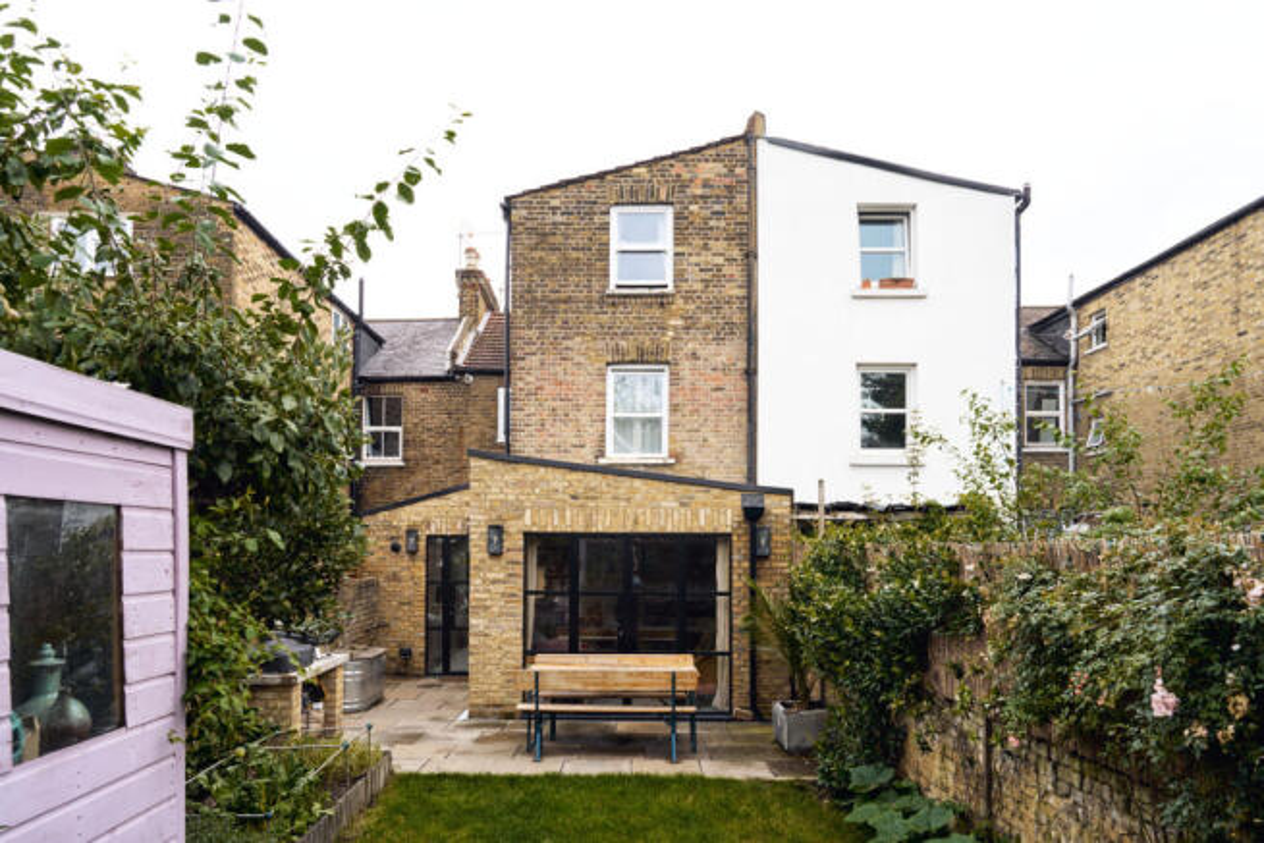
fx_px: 843
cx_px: 632
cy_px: 422
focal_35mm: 24
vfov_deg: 53.2
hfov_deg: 73.7
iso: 100
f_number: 7.1
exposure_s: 1/100
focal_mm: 24
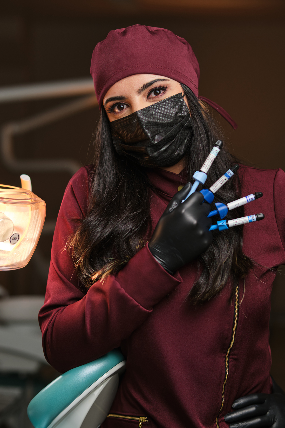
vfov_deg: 24.8
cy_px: 232
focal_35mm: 82
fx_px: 973
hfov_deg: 16.7
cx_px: 135
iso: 160
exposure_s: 1/125
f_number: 2
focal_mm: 50
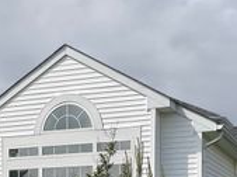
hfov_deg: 22.7
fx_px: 588
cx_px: 77
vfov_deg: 16.1
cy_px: 237
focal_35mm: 86
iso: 20
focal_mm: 3
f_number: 1.8
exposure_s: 1/3125
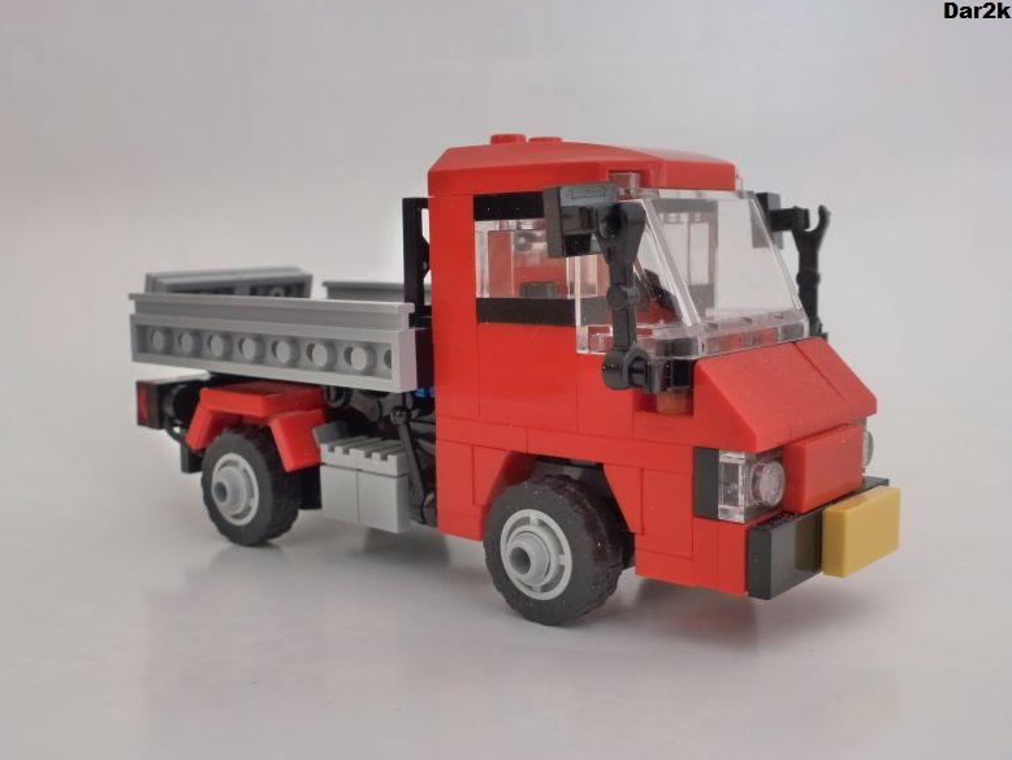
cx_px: 502
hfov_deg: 50.1
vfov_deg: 38.7
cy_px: 380
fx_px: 1082
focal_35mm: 37
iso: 400
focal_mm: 6.4
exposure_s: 1/25
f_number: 3.7
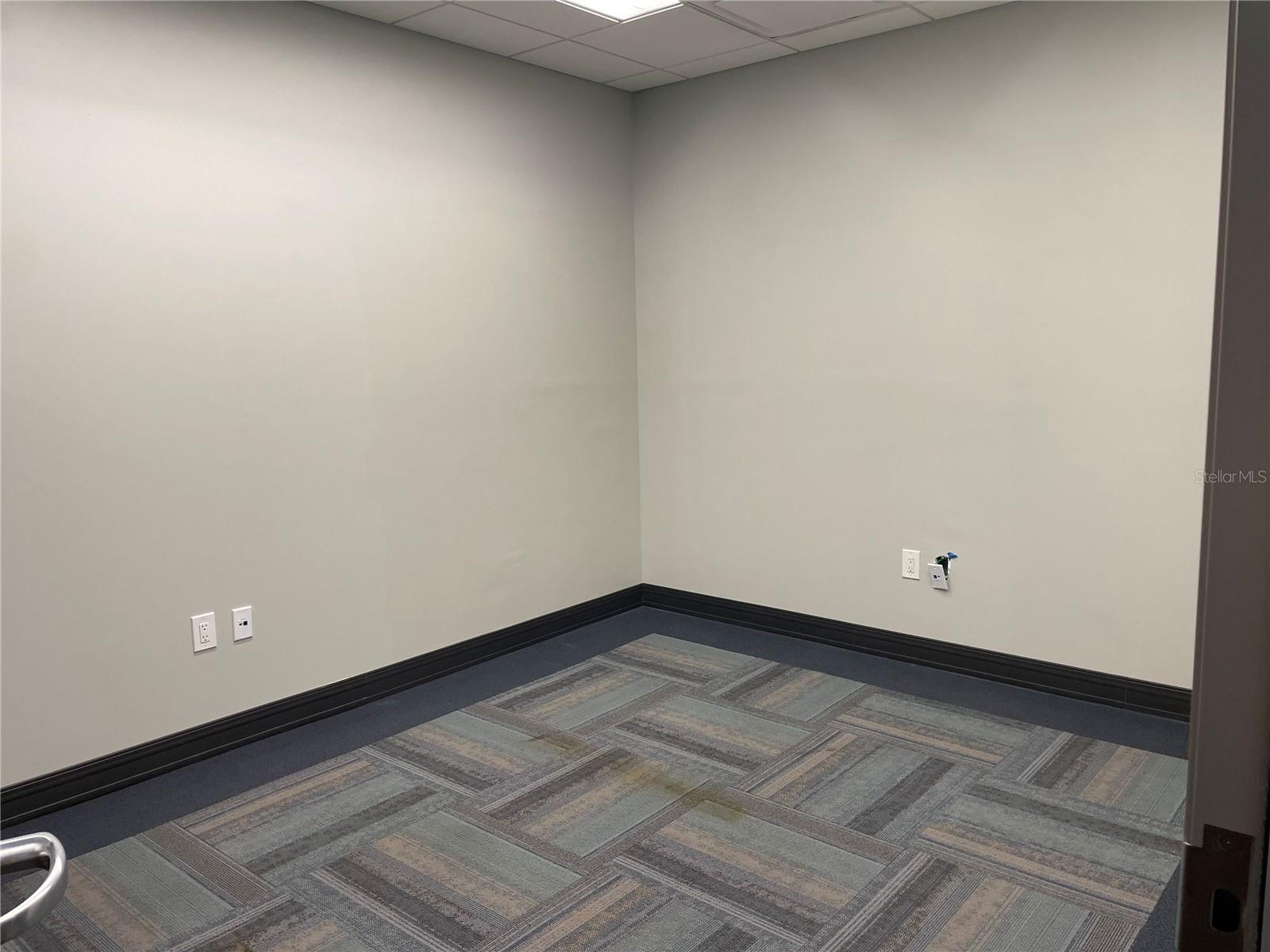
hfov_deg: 67.3
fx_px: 954
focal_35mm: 26
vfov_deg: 53.1
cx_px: 635
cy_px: 476
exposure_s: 1/103
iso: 100
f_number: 1.6
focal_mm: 4.2
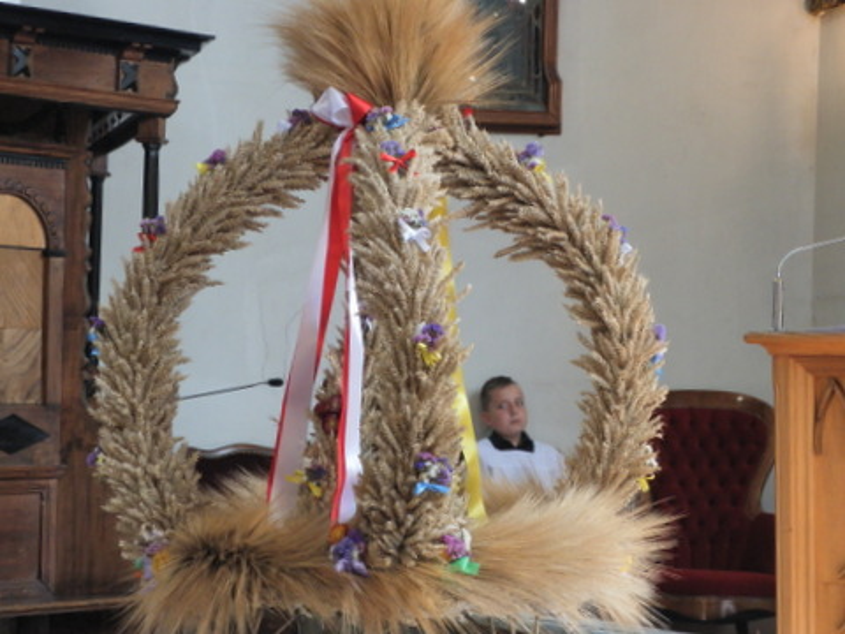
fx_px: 2856
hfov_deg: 16.8
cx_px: 422
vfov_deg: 12.7
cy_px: 317
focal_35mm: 117
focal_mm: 20.8
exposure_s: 1/30
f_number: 4
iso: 200
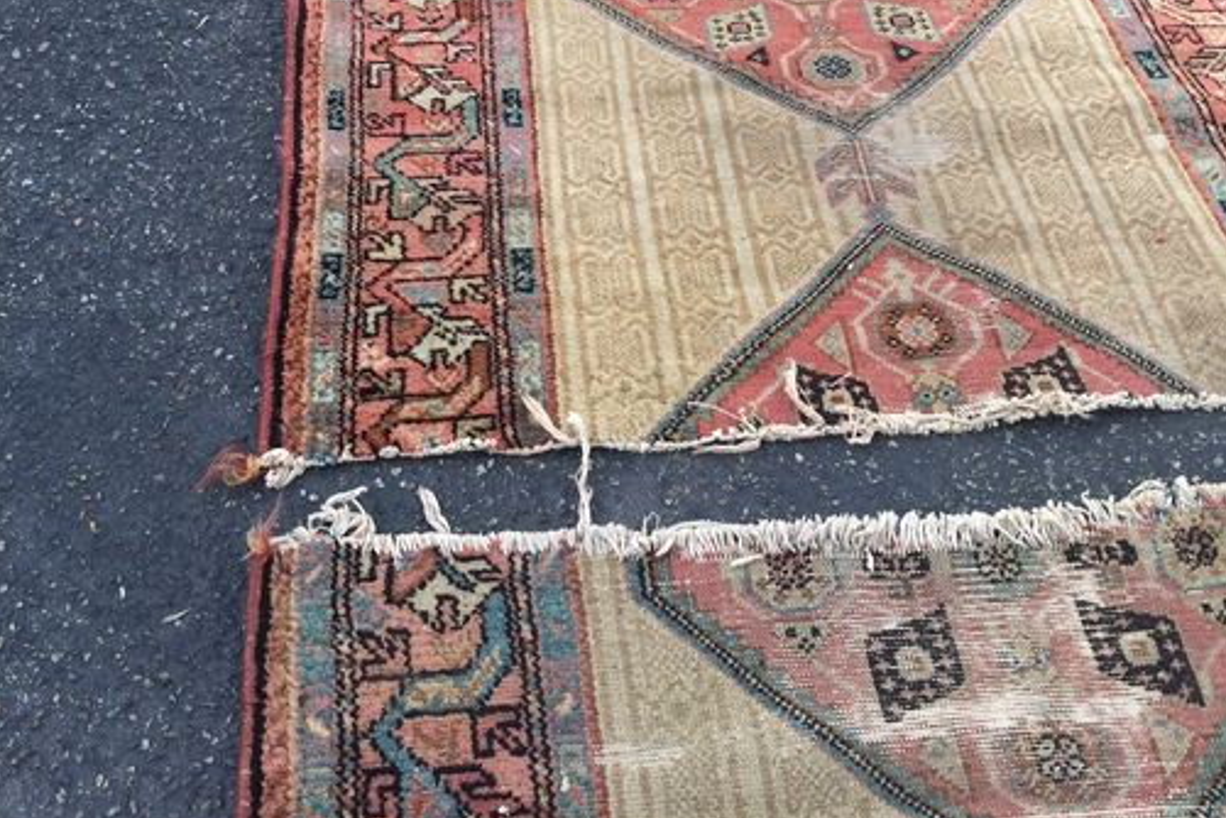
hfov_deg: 46.4
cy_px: 26
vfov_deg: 30.0
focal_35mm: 42
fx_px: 1430
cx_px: 612
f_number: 2.2
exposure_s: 1/855
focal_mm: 4.12
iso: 32
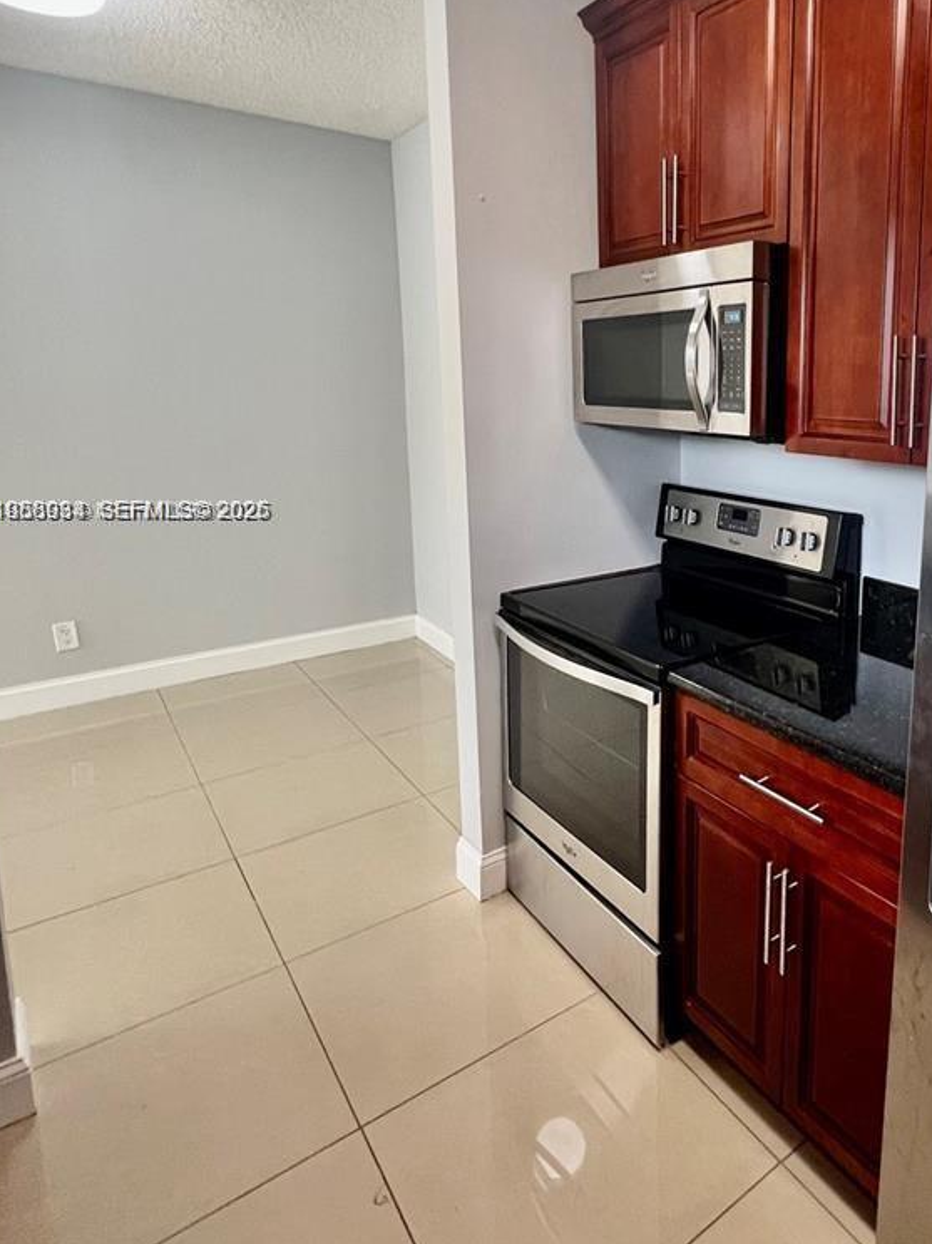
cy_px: 512
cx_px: 713
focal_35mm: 21
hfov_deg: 59.6
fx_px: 754
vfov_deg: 78.3
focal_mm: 1.57
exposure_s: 1/120
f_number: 1.8
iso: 250
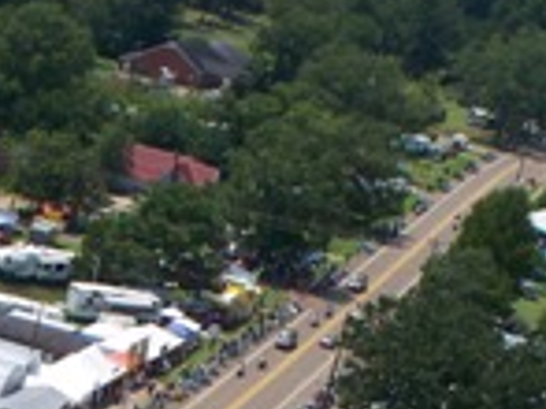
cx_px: 160
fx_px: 2474
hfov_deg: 12.6
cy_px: 539
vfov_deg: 9.3
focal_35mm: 157
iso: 64
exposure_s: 1/500
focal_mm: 7.54
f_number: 5
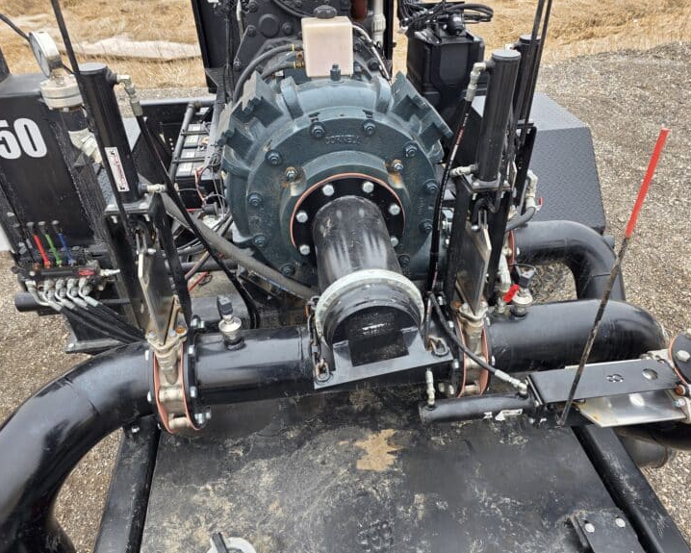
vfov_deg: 56.8
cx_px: 364
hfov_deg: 68.0
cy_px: 287
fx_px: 511
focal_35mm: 25
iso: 40
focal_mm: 6.3
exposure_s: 1/180
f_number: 1.7
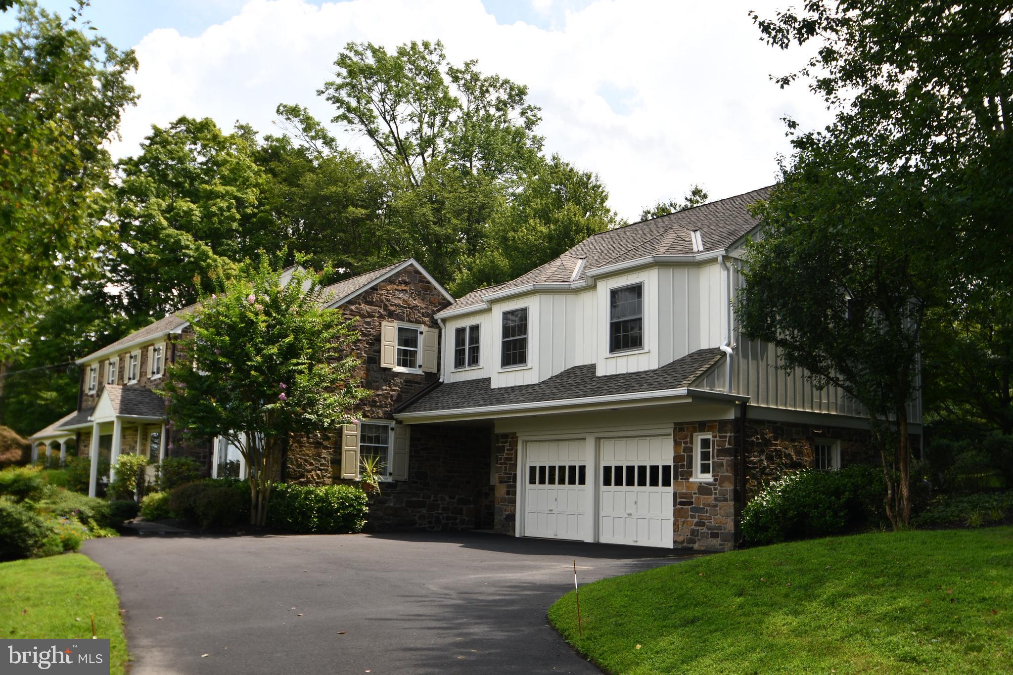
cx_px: 506
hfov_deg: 53.1
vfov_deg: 36.9
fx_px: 1013
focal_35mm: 36
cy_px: 338
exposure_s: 1/250
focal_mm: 24
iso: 100
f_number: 6.3
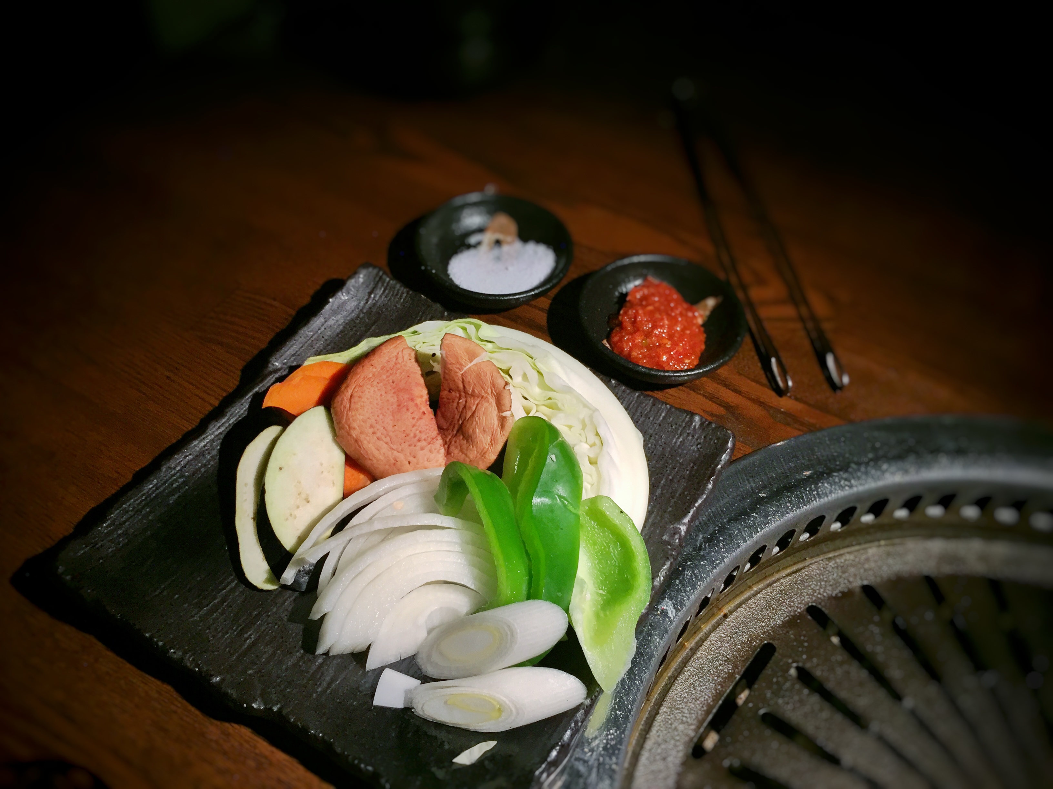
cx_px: 526
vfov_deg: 48.2
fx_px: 882
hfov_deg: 61.7
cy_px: 394
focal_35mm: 29
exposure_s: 1/40
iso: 32
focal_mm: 4.15
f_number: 2.2
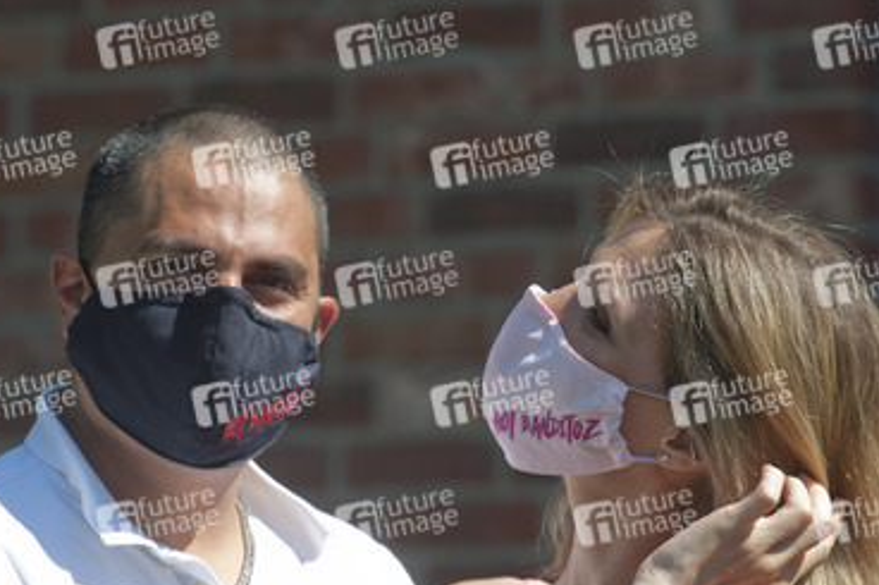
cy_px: 339
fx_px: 5686
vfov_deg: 5.9
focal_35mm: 233
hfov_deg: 8.8
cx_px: 429
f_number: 8
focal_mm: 190
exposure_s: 1/250
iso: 200
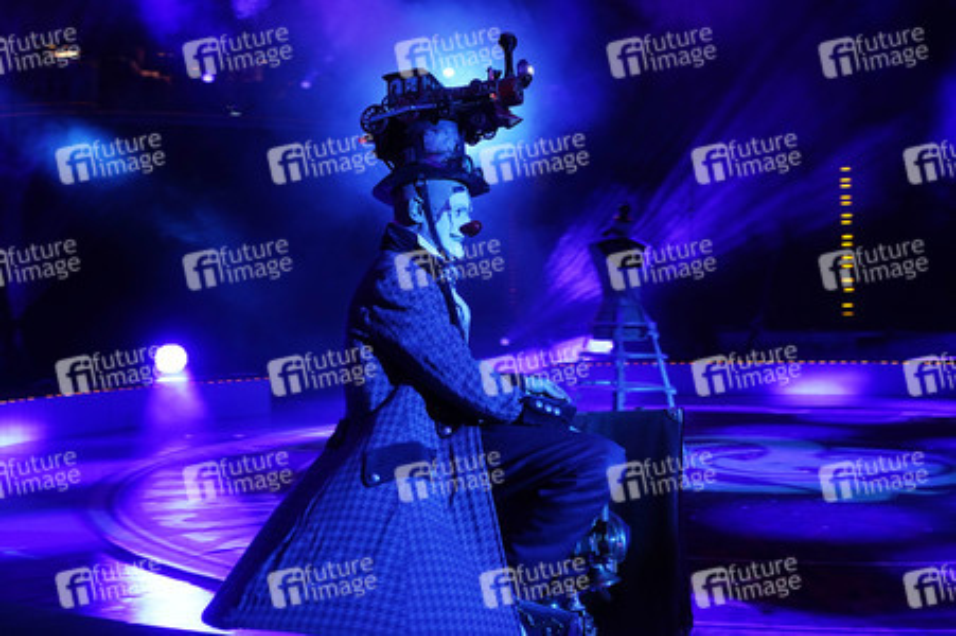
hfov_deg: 43.6
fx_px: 1194
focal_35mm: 45
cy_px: 318
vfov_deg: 29.8
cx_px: 478
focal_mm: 45
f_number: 8
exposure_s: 1/125
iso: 1600
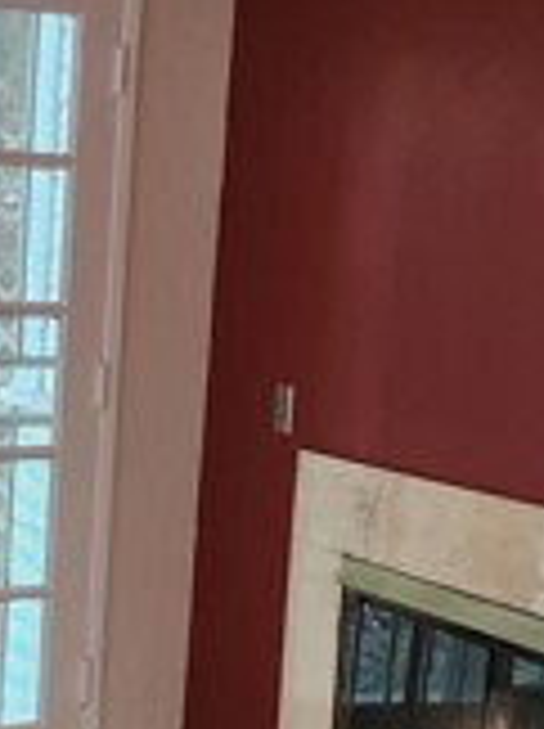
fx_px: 1912
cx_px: 40
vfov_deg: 21.4
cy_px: 518
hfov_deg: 16.0
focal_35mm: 91
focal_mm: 6.4
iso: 500
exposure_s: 1/60
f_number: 1.8
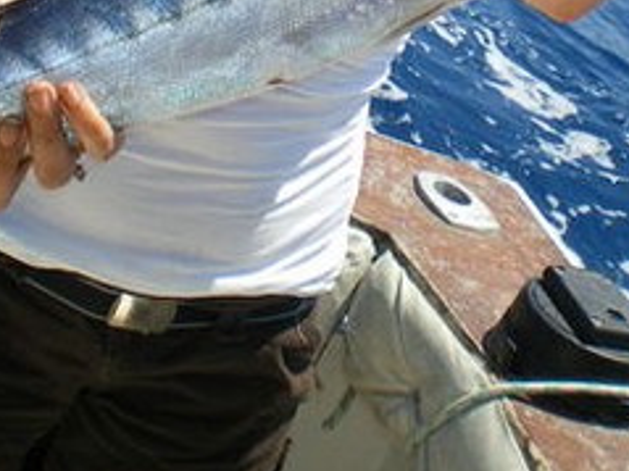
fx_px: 1725
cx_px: 350
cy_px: -142
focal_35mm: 95
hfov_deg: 20.7
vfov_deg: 14.9
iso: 50
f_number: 4.6
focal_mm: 6.3
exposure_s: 1/500
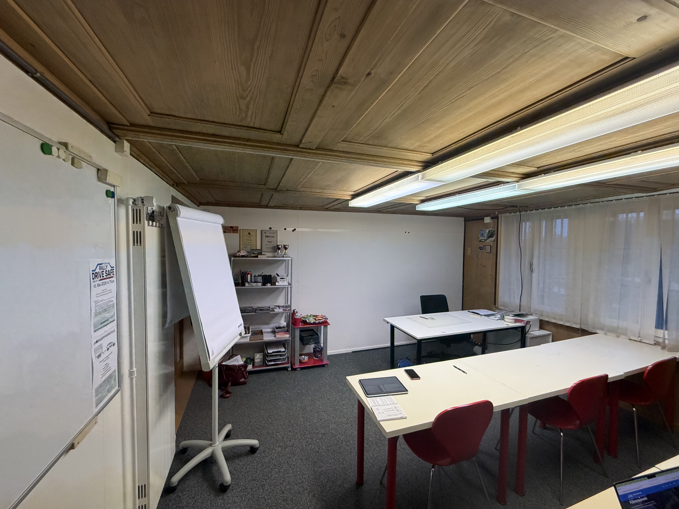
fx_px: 275
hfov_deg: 102.1
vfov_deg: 85.7
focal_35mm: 14
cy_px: 254
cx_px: 340
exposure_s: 1/100
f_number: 2.2
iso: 200
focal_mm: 2.22
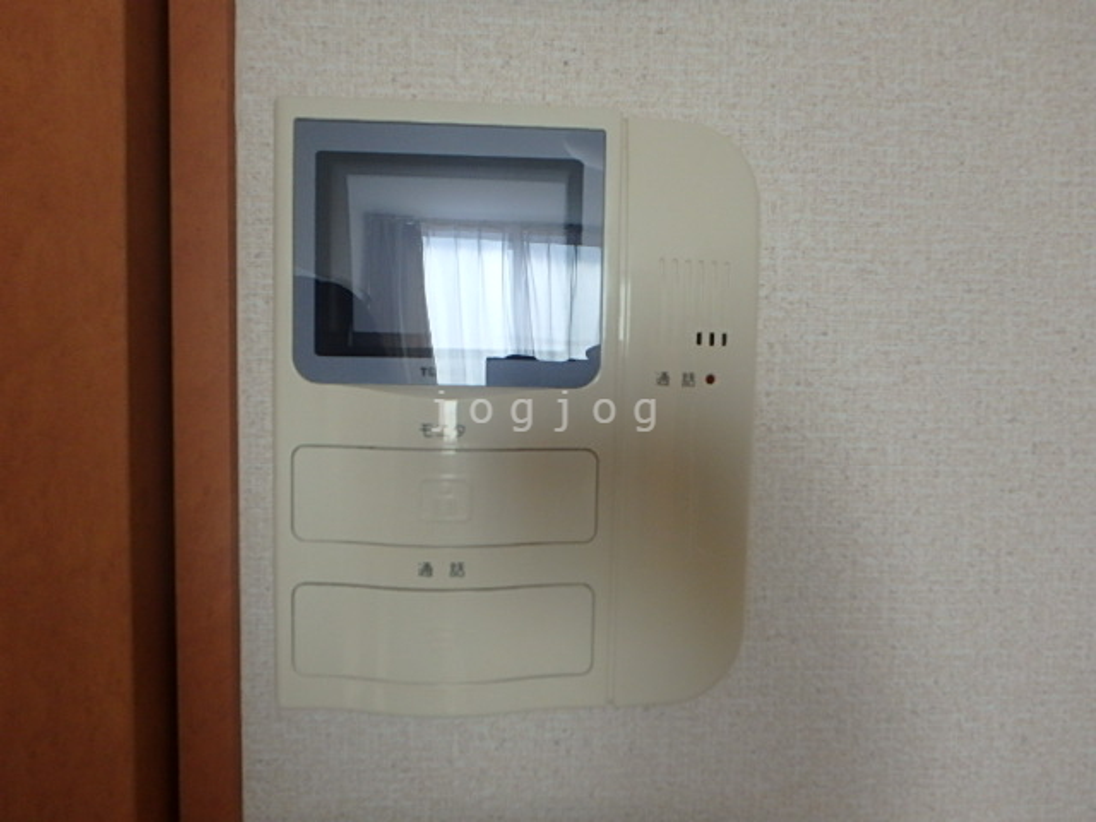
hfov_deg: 79.0
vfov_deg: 63.4
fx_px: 665
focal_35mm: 21
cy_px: 411
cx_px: 548
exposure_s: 1/125
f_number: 3.5
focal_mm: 3.7
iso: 250
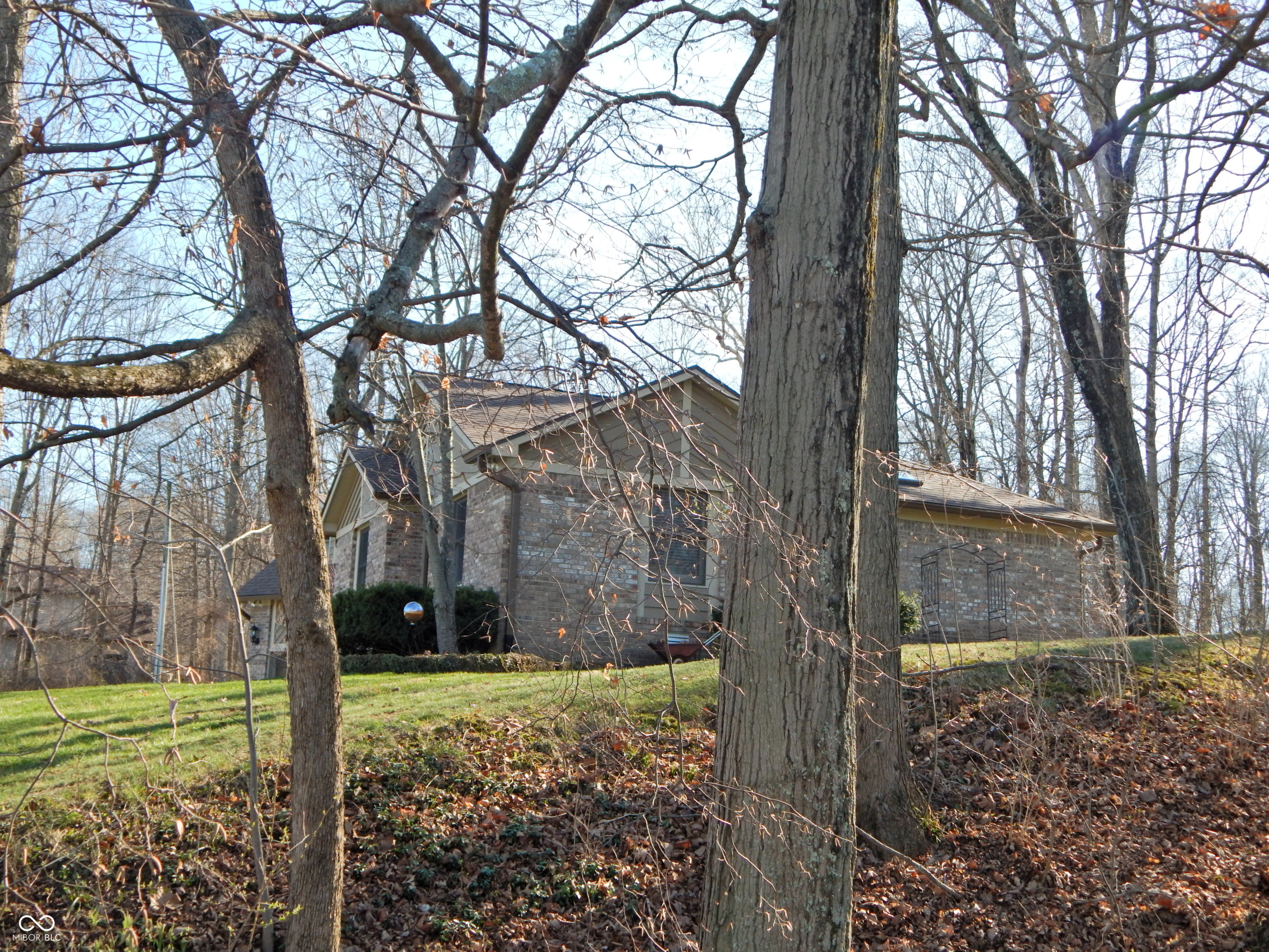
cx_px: 634
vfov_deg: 33.6
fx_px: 1576
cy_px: 476
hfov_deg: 43.9
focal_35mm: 43
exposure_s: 1/400
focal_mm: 7.7
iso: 125
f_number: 3.6
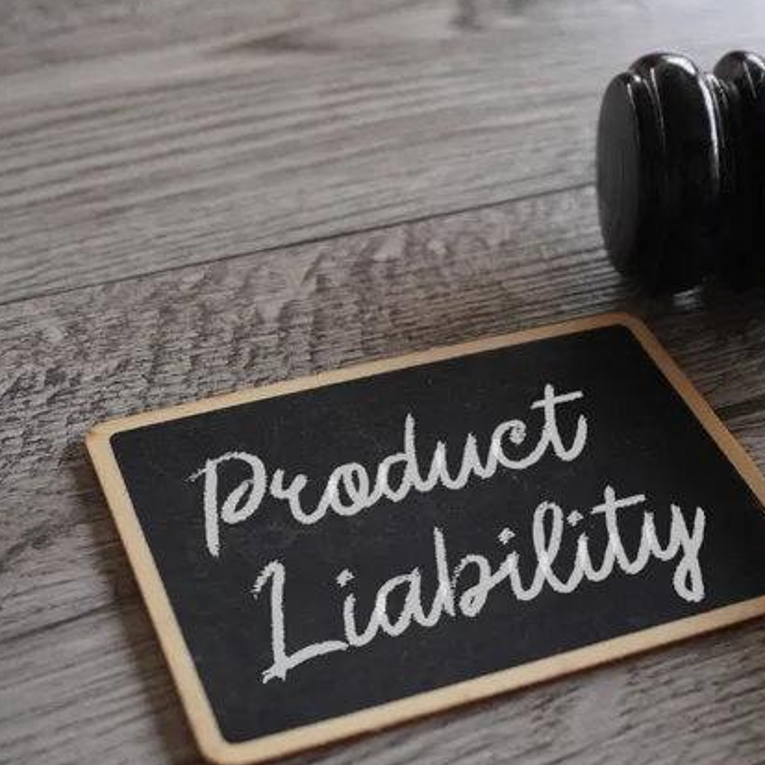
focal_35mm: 65
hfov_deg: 26.4
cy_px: 405
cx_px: 541
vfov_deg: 26.6
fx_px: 1619
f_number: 4.5
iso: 100
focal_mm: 29
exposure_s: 1/60
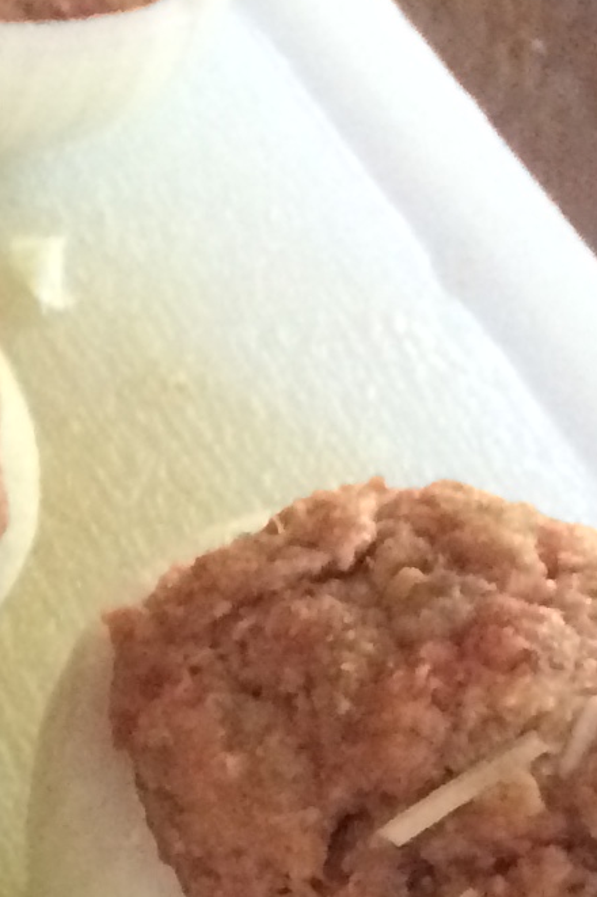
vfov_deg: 13.8
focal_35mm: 149
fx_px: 3710
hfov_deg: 7.9
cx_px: -1197
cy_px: 490
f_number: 2.2
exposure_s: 1/30
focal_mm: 4.15
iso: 250
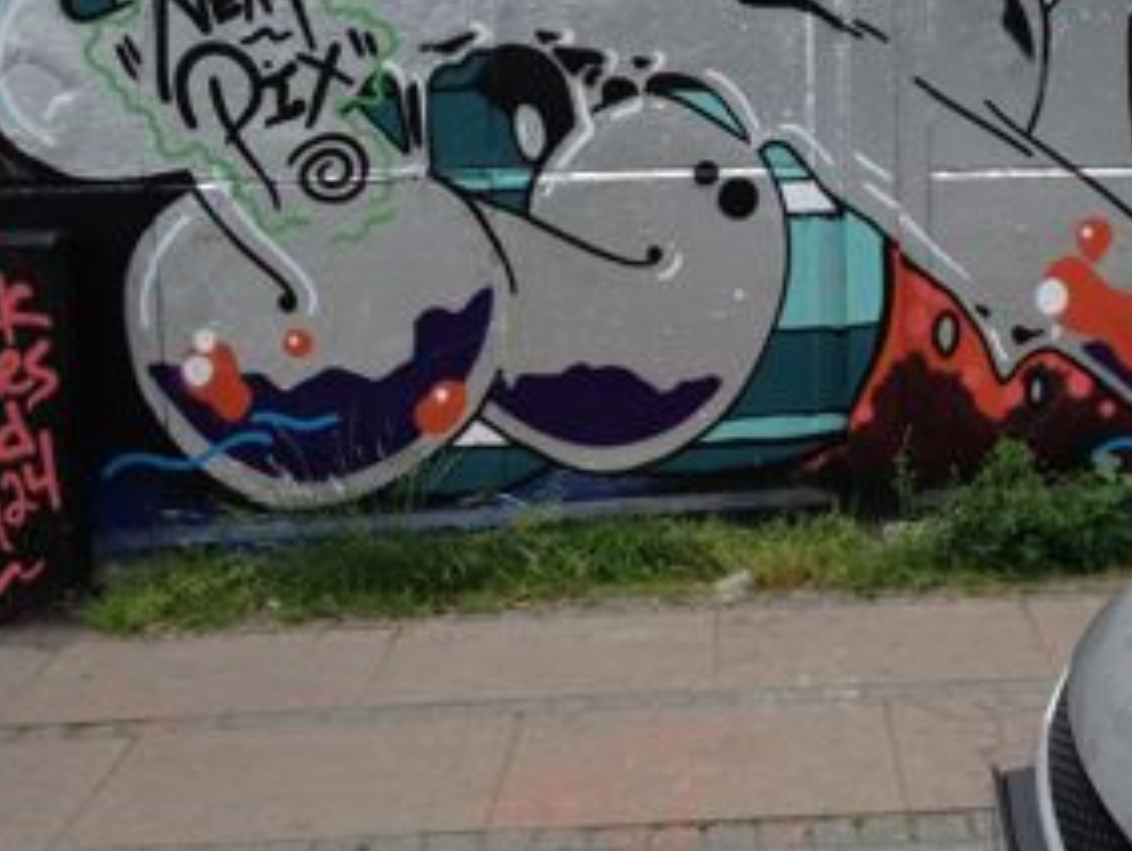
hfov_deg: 30.5
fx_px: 2029
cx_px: 891
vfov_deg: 23.6
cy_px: 271
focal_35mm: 62
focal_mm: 4.28
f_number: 2.4
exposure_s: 1/746
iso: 64
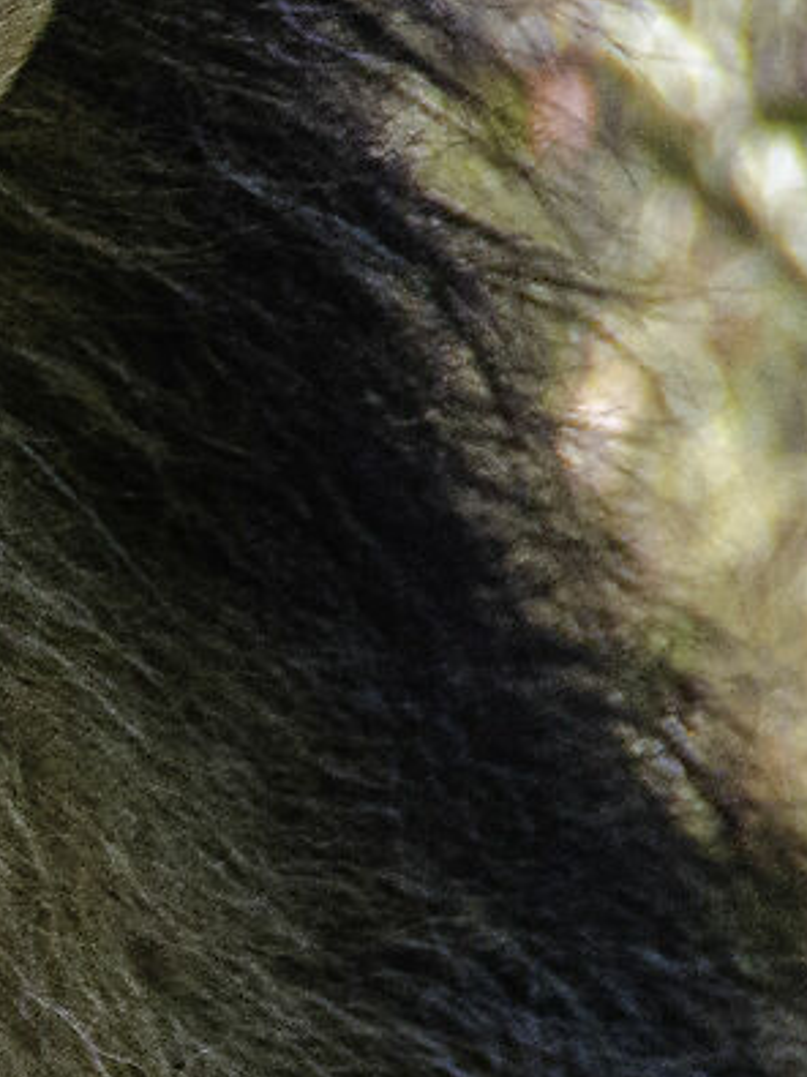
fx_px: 54364
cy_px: 810
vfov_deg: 1.1
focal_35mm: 1748
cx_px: -1559
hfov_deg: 0.8
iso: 800
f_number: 5.6
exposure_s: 1/800
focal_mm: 200
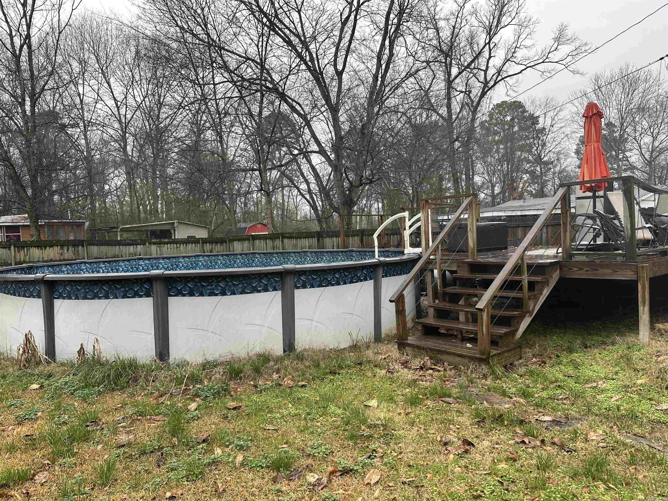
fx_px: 463
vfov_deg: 56.8
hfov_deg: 71.6
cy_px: 250
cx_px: 334
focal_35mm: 24
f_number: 1.78
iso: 64
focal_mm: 6.86
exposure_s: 1/194
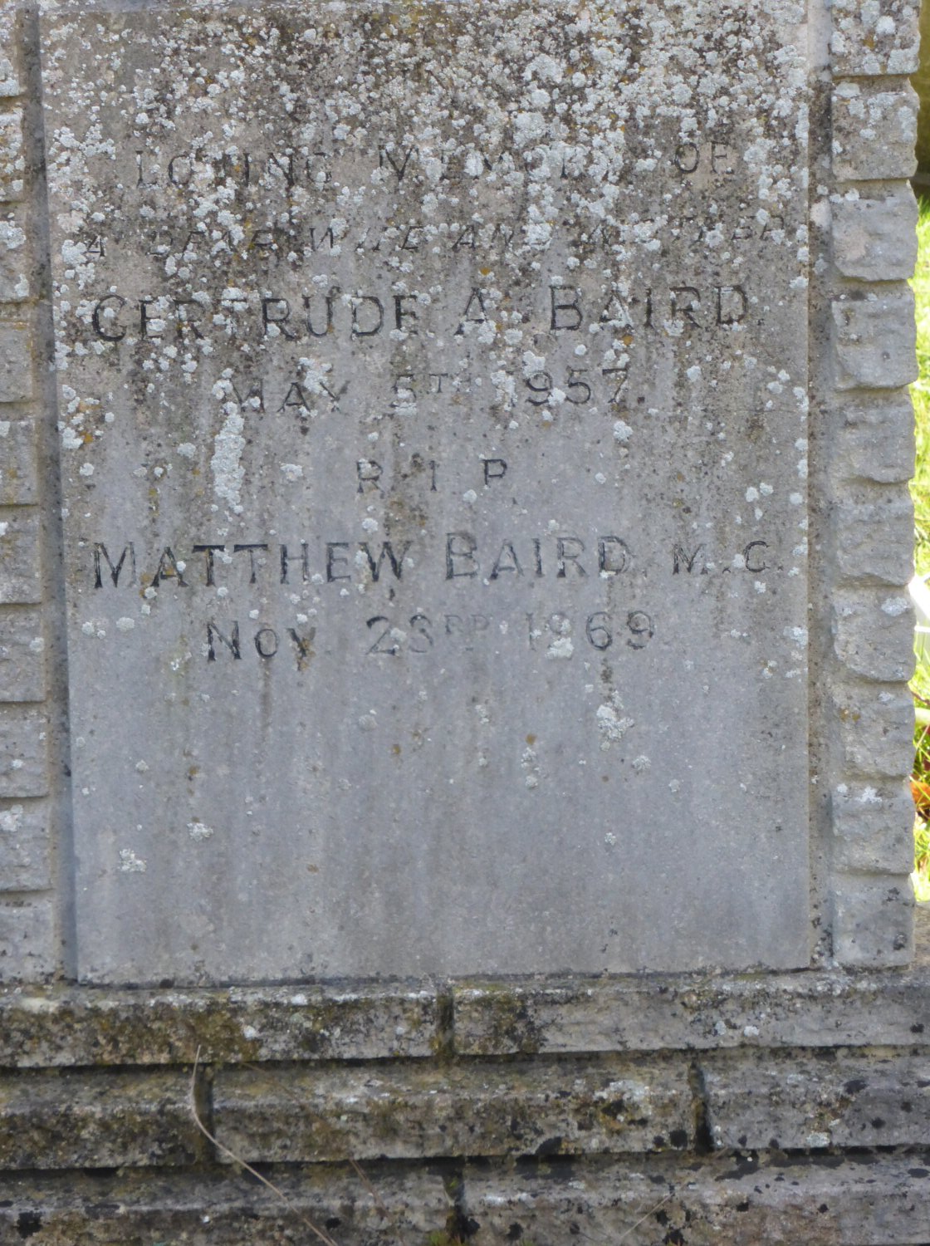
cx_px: 465
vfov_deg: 14.7
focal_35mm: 134
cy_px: 623
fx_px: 4814
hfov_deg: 11.0
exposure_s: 1/160
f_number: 5.4
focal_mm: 21.8
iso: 250
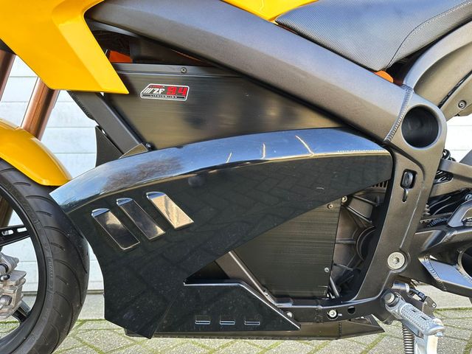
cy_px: 177
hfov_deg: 71.6
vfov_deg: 56.8
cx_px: 236
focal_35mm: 24
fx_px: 327
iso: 160
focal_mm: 6.86
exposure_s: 1/121
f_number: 1.78
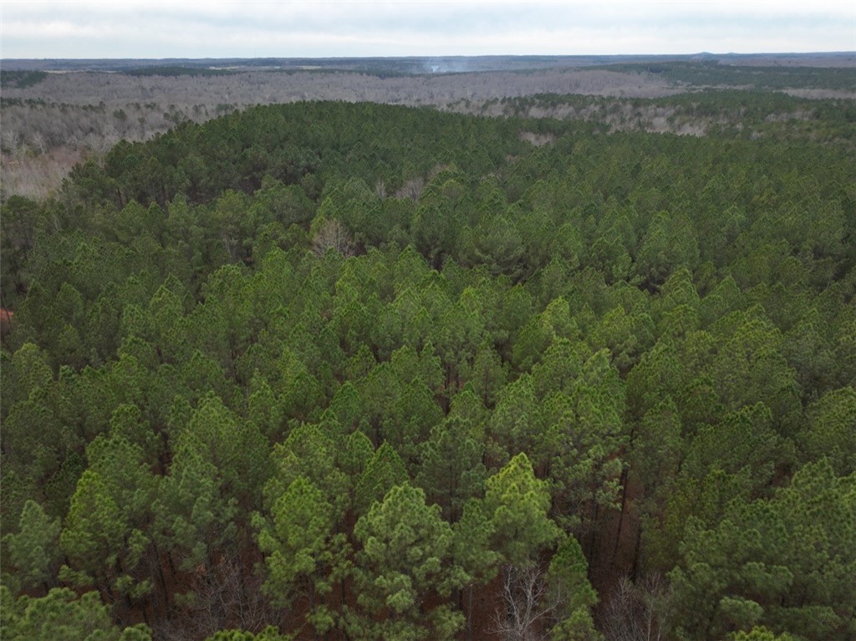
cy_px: 320
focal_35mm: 24
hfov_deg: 71.6
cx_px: 428
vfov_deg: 56.8
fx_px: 593
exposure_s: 1/20
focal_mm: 12.29
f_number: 2.8
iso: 110
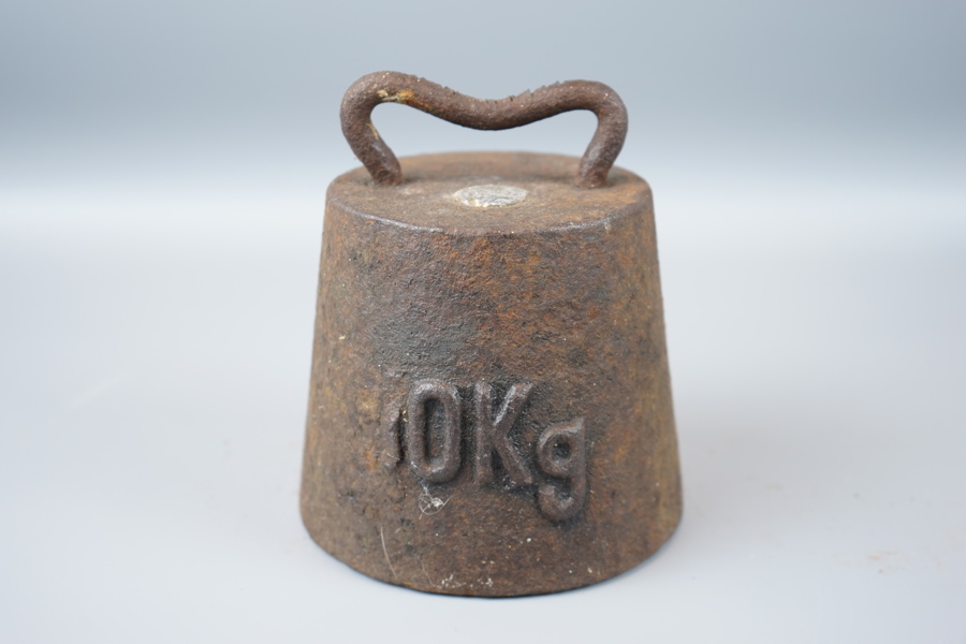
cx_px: 483
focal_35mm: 47
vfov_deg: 28.6
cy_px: 322
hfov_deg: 41.9
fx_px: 1261
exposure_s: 1/60
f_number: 4.5
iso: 320
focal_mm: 47
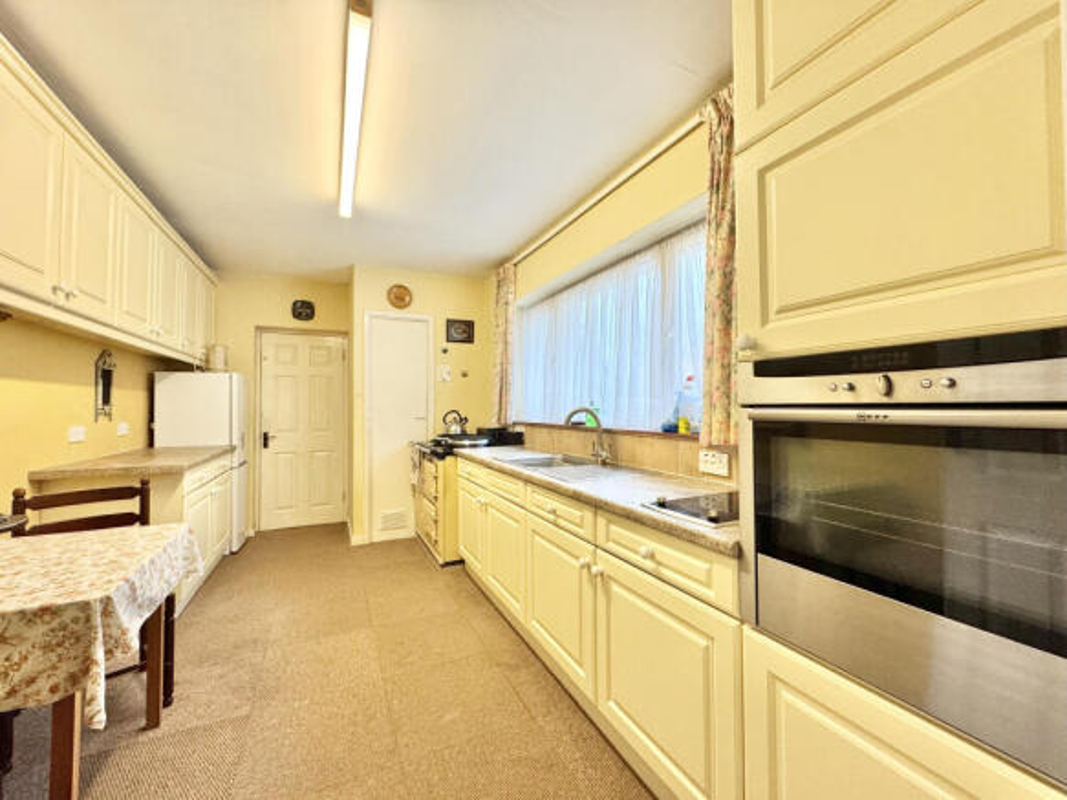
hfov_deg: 102.1
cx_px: 534
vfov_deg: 85.7
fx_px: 431
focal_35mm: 14
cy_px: 400
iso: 160
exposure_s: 1/100
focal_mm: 2.22
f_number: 2.2
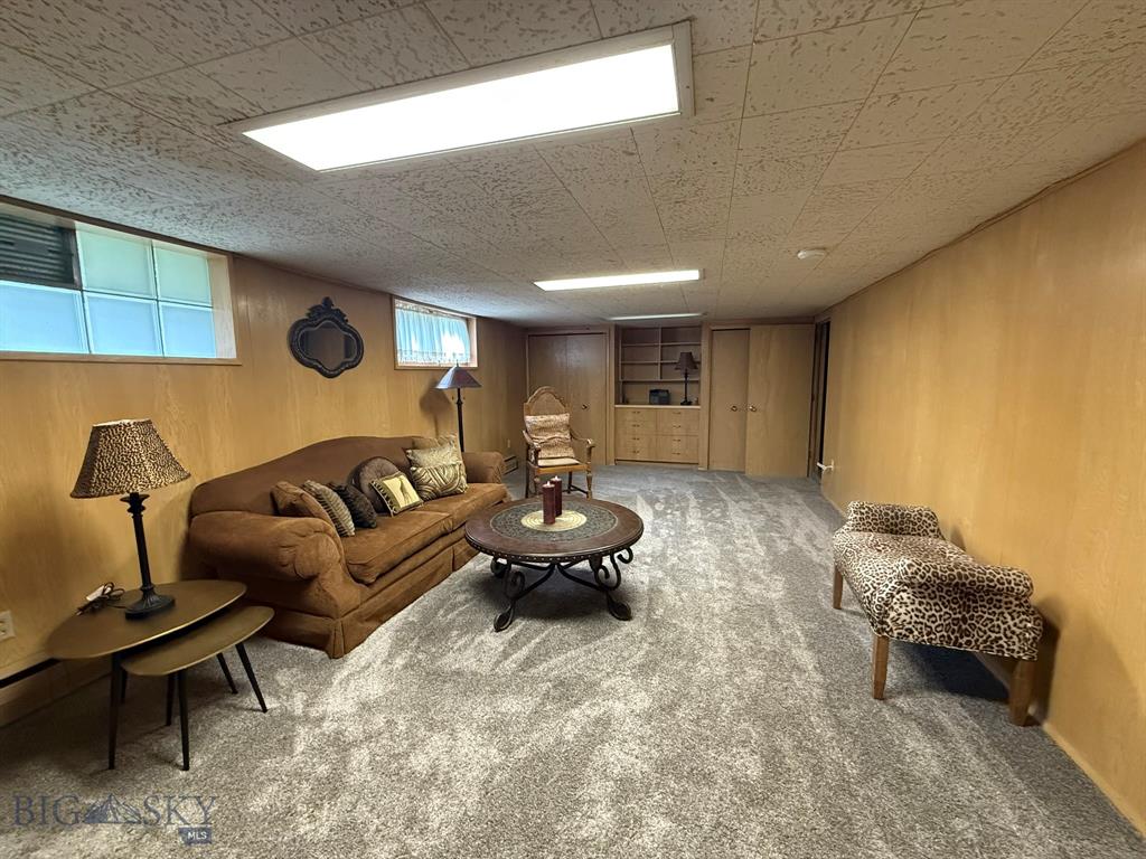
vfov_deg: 85.7
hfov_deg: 102.1
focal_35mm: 14
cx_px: 573
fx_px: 463
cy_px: 430
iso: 640
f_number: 2.2
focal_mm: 2.22
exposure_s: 1/60
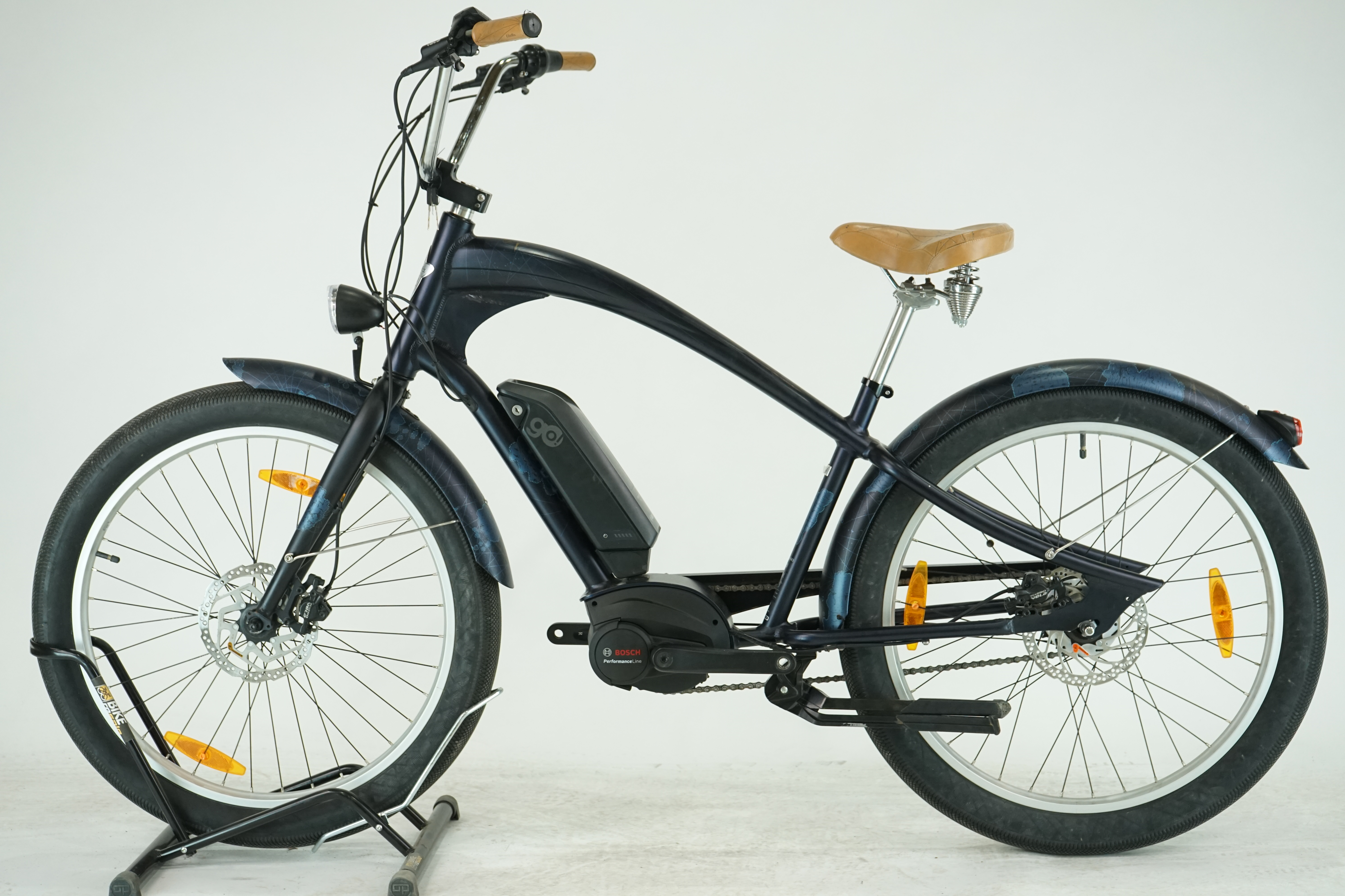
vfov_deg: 24.6
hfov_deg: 36.2
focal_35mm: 55
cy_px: 448
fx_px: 2055
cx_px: 672
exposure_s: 1/200
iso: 1600
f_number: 6.3
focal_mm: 55
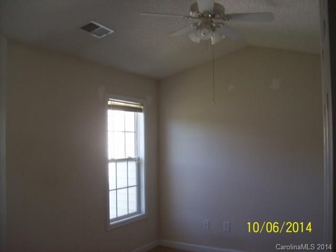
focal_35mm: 36
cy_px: 126
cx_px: 168
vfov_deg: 39.7
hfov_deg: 51.4
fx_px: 349
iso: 80
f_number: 2.7
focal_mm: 6
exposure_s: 1/96.2
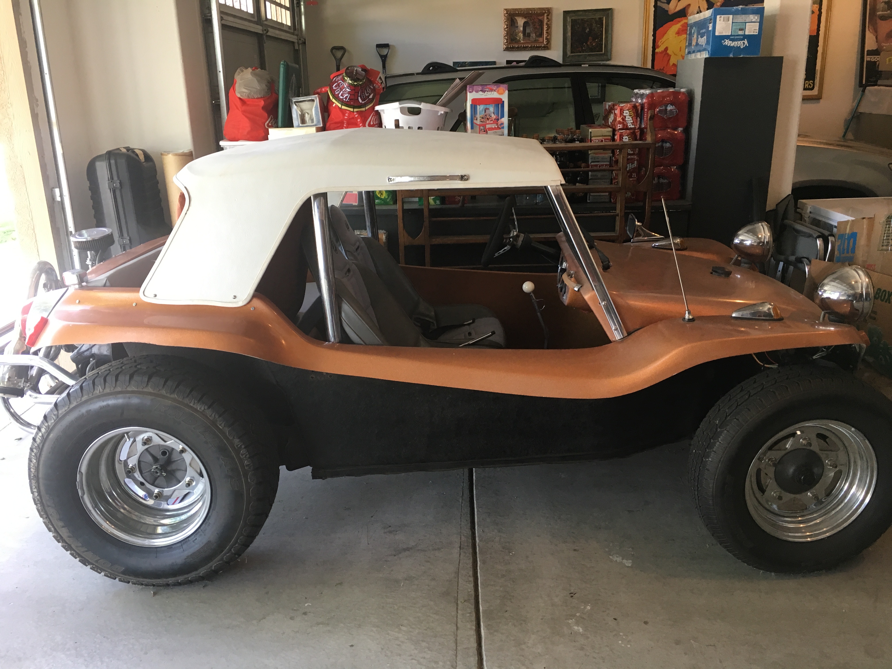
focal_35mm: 29
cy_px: 334
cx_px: 446
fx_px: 747
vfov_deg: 48.2
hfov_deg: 61.7
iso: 40
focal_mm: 4.15
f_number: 2.2
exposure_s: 1/30
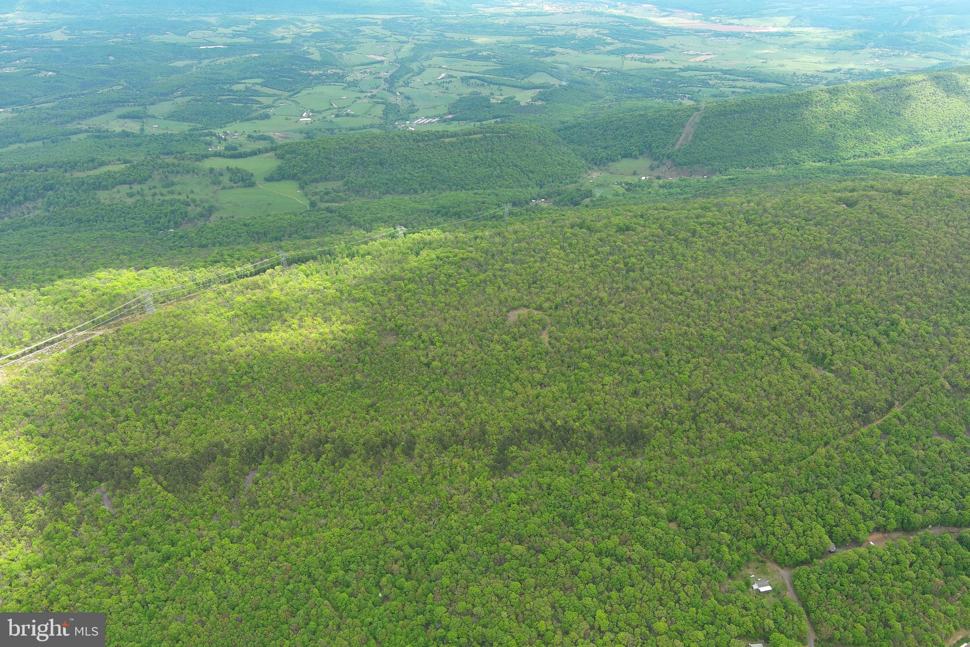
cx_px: 485
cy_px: 324
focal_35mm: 29
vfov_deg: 45.0
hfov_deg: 63.7
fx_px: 781
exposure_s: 1/452
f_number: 2.8
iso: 100
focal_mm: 10.57
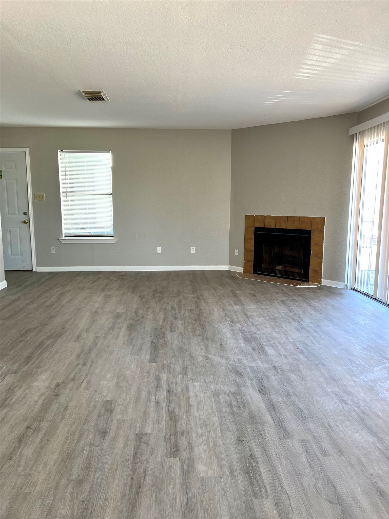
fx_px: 390
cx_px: 194
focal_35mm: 26
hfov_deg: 53.1
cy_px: 260
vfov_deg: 67.3
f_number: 1.5
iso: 50
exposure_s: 1/121
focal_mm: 5.7
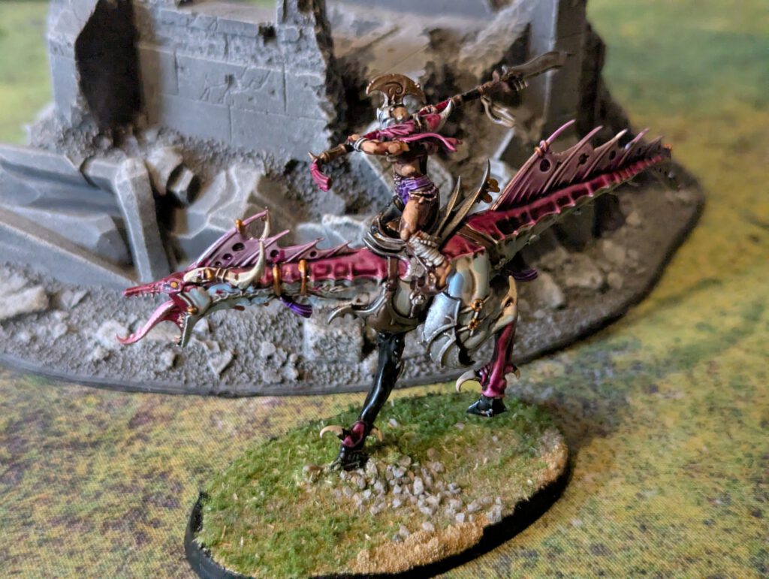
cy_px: 290
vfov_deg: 30.3
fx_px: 1068
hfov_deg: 39.6
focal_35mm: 48
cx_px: 384
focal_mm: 6.81
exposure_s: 1/69.2
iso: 1646
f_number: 1.85
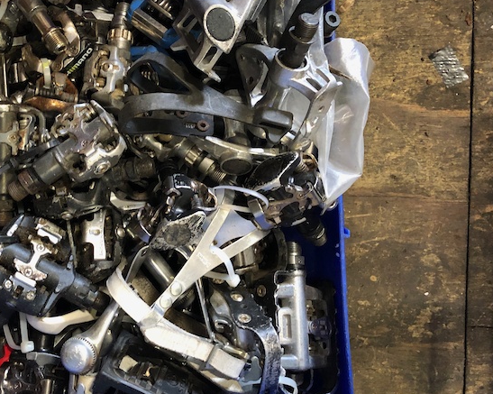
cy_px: 170
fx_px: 583
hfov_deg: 44.8
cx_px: 146
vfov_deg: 37.2
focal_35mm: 40
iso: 100
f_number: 1.8
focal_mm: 3.99
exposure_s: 1/15
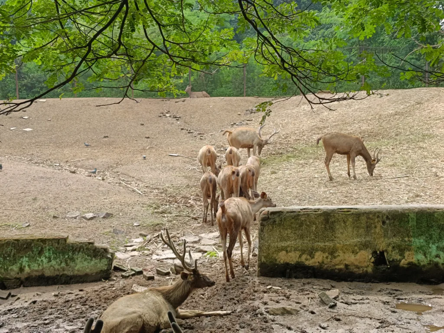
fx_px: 667
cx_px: 222
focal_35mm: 52
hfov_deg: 36.8
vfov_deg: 28.0
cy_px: 166
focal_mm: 4.84
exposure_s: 1/317
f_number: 1.88
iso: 50
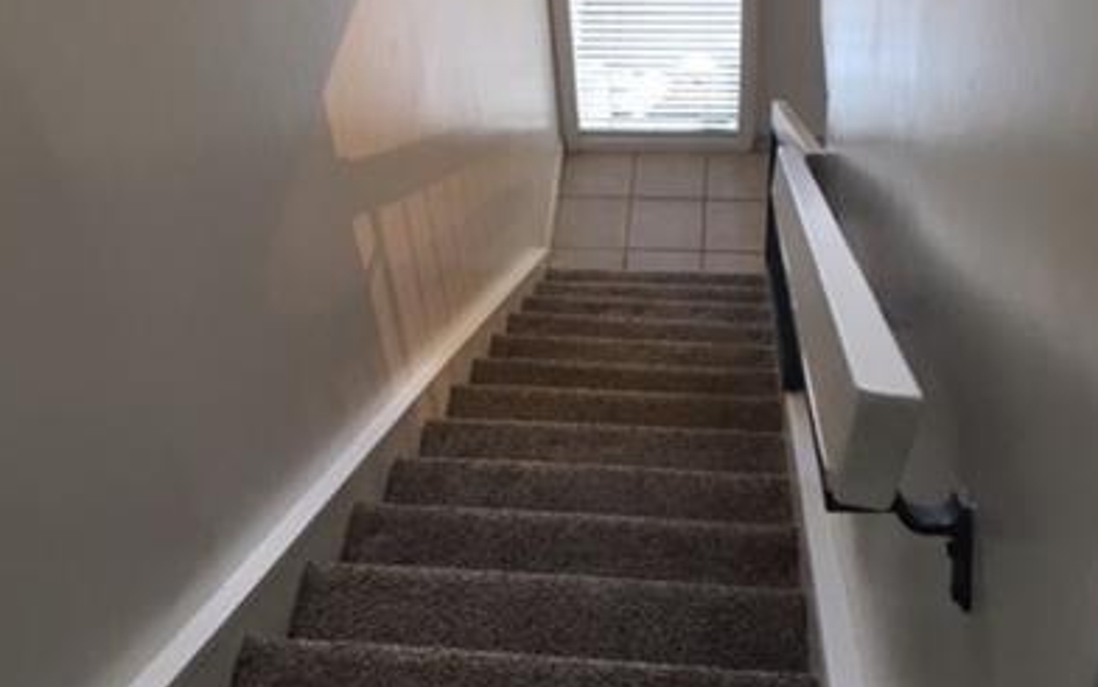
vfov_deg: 27.2
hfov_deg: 42.6
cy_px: 213
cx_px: 557
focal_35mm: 47
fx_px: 1406
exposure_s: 1/33
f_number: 2.2
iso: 80
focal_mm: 4.15
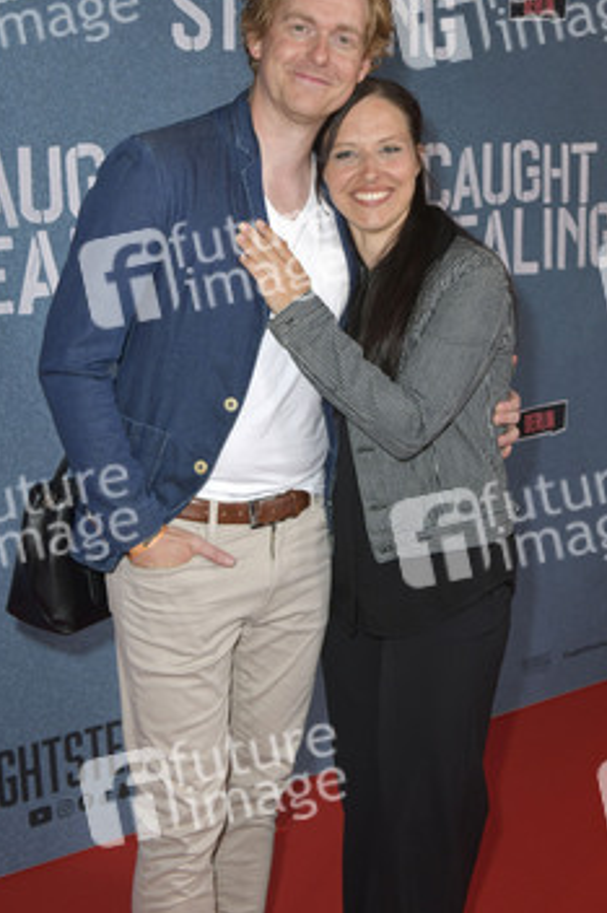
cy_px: 397
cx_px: 288
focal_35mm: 50
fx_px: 1267
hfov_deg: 26.9
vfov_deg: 39.6
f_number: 5.6
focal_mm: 44
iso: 800
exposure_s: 1/200
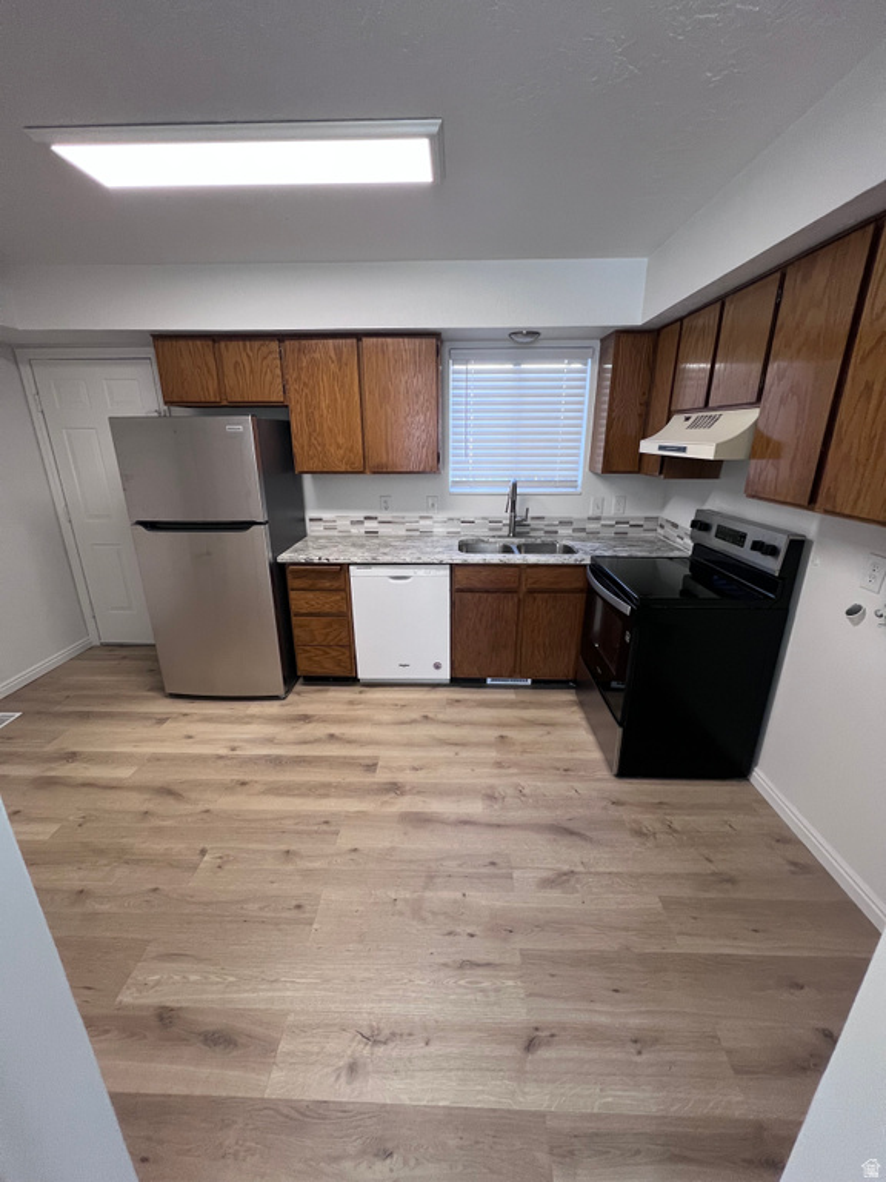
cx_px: 443
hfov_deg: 89.9
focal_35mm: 13
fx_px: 444
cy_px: 591
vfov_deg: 106.2
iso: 160
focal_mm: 1.57
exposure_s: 1/120
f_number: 1.8
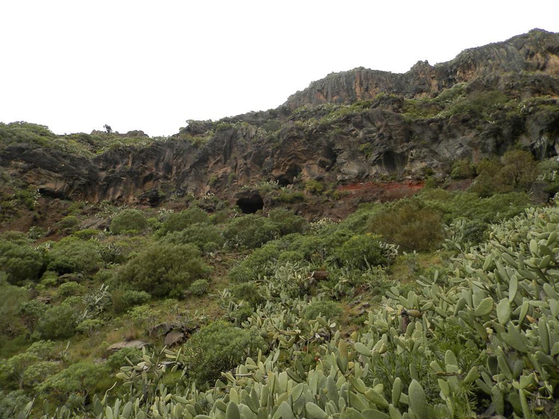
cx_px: 280
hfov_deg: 69.4
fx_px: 404
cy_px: 210
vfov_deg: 54.9
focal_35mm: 25
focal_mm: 4.5
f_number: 3.1
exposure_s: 1/320
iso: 80
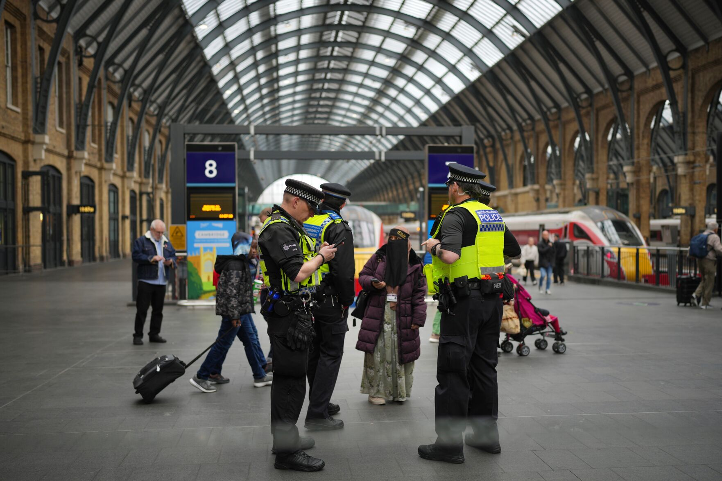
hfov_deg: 54.4
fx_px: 702
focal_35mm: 35
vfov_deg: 37.8
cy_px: 240
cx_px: 361
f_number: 1.4
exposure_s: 1/400
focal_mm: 35
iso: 125
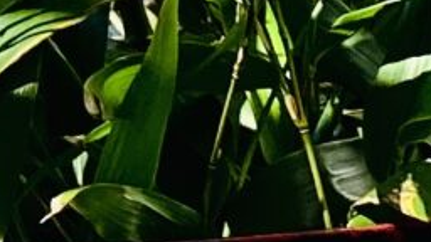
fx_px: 3234
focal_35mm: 283
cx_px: -825
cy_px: -879
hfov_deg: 6.9
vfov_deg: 3.9
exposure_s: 1/662
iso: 32
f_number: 1.8
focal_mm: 4.25
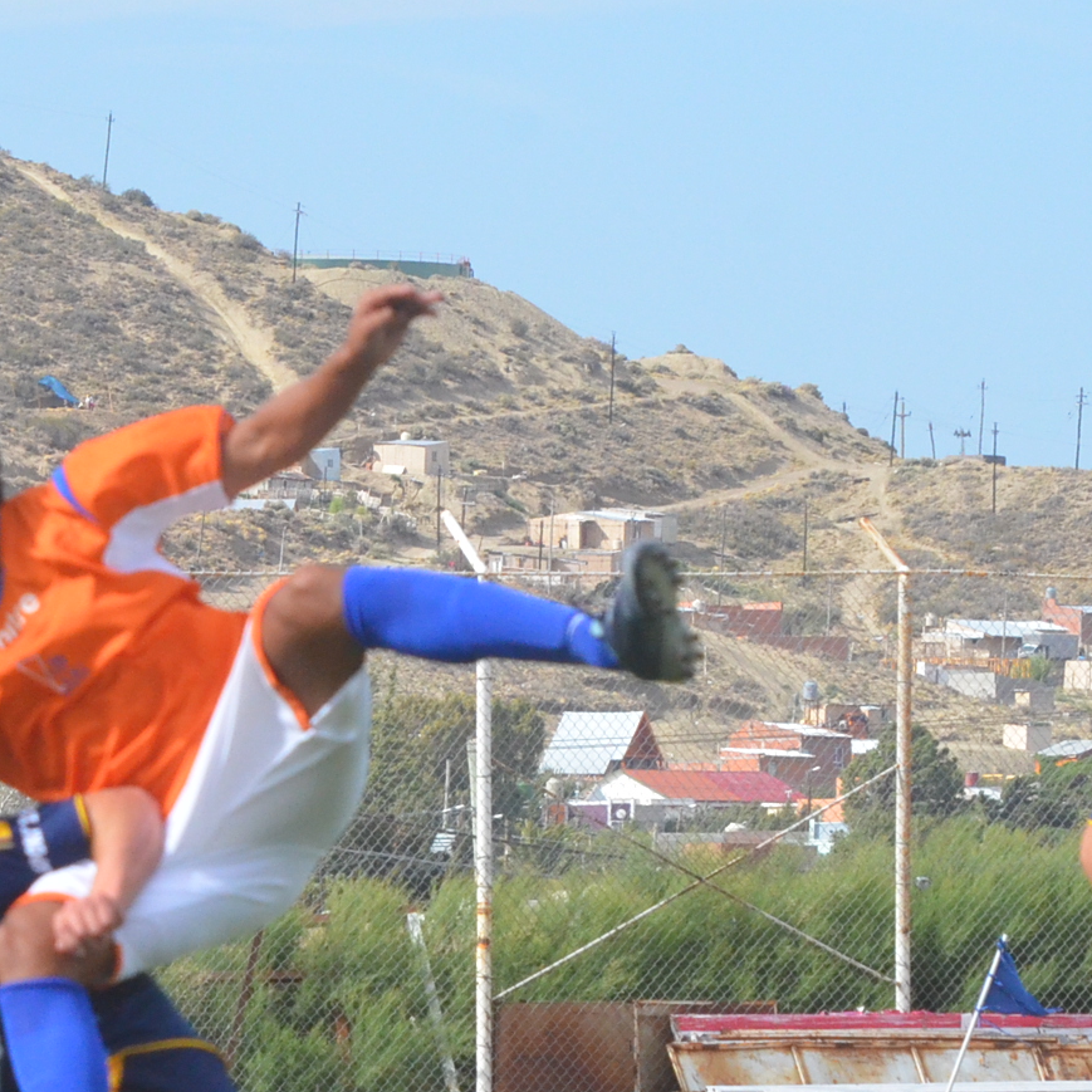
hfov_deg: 3.2
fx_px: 19308
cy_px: 849
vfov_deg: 3.2
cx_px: -3
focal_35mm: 541
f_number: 13
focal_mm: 150
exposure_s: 1/2500
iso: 2000
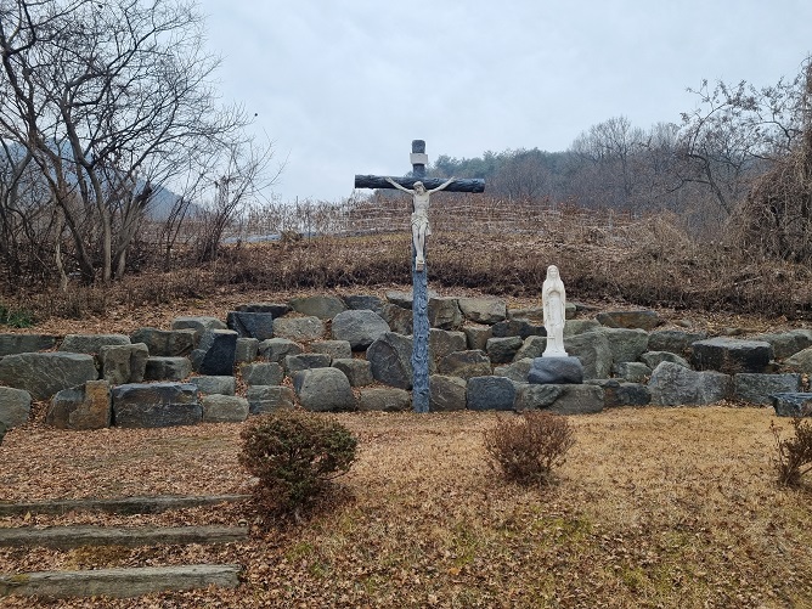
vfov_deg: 53.1
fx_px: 610
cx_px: 406
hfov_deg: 67.3
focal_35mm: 26
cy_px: 304
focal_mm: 5.4
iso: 50
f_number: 1.8
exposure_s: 1/1544
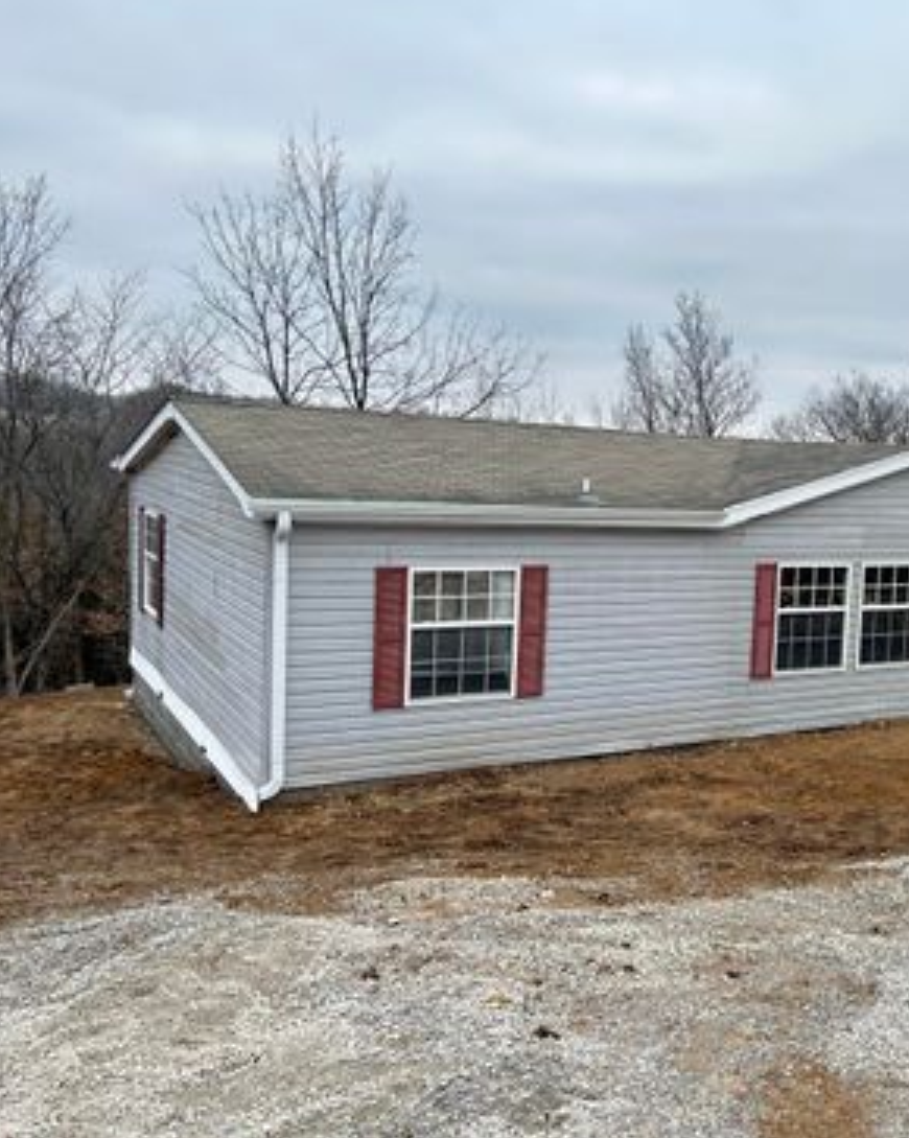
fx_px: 1178
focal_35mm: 35
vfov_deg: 51.6
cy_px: 556
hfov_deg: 40.1
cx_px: 755
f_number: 1.5
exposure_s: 1/286
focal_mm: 5.7
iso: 50
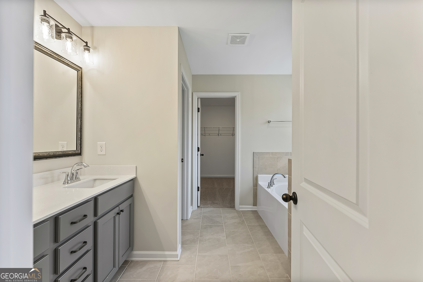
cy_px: 141
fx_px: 165
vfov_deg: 81.3
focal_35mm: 14
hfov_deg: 104.2
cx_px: 212
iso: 320
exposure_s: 1/13
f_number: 7.1
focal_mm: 14
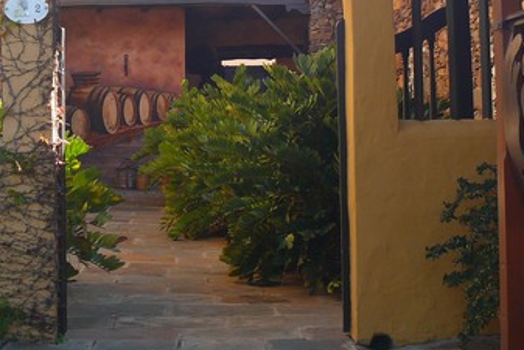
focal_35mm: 81
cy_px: 61
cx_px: 152
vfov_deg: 16.7
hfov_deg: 24.9
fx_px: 1179
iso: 100
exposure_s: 1/80
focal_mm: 7.4
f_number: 2.8
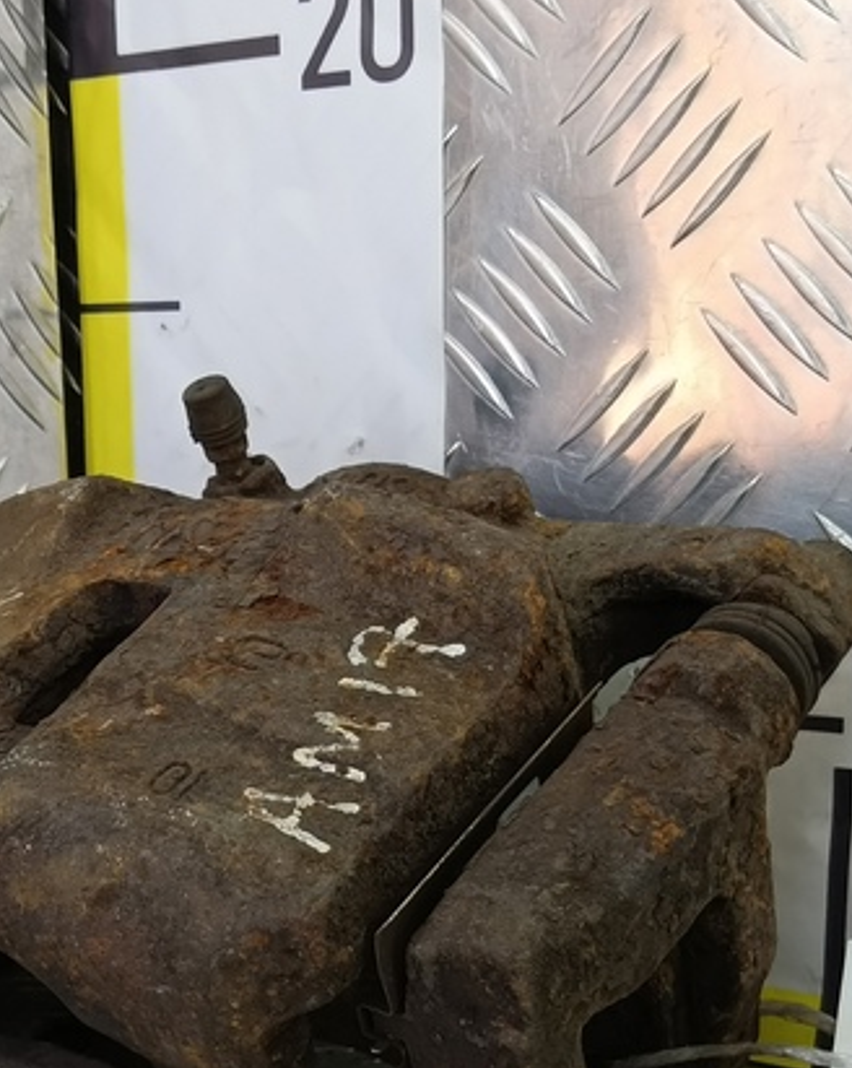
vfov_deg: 32.1
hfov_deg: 26.9
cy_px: 938
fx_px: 1768
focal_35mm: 56
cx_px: 281
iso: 127
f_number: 1.6
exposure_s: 1/50
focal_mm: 4.11
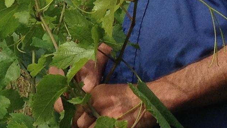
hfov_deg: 10.7
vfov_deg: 6.0
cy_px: -87
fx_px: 1198
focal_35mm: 199
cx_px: 4
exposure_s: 1/986
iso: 50
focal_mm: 4.28
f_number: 2.4
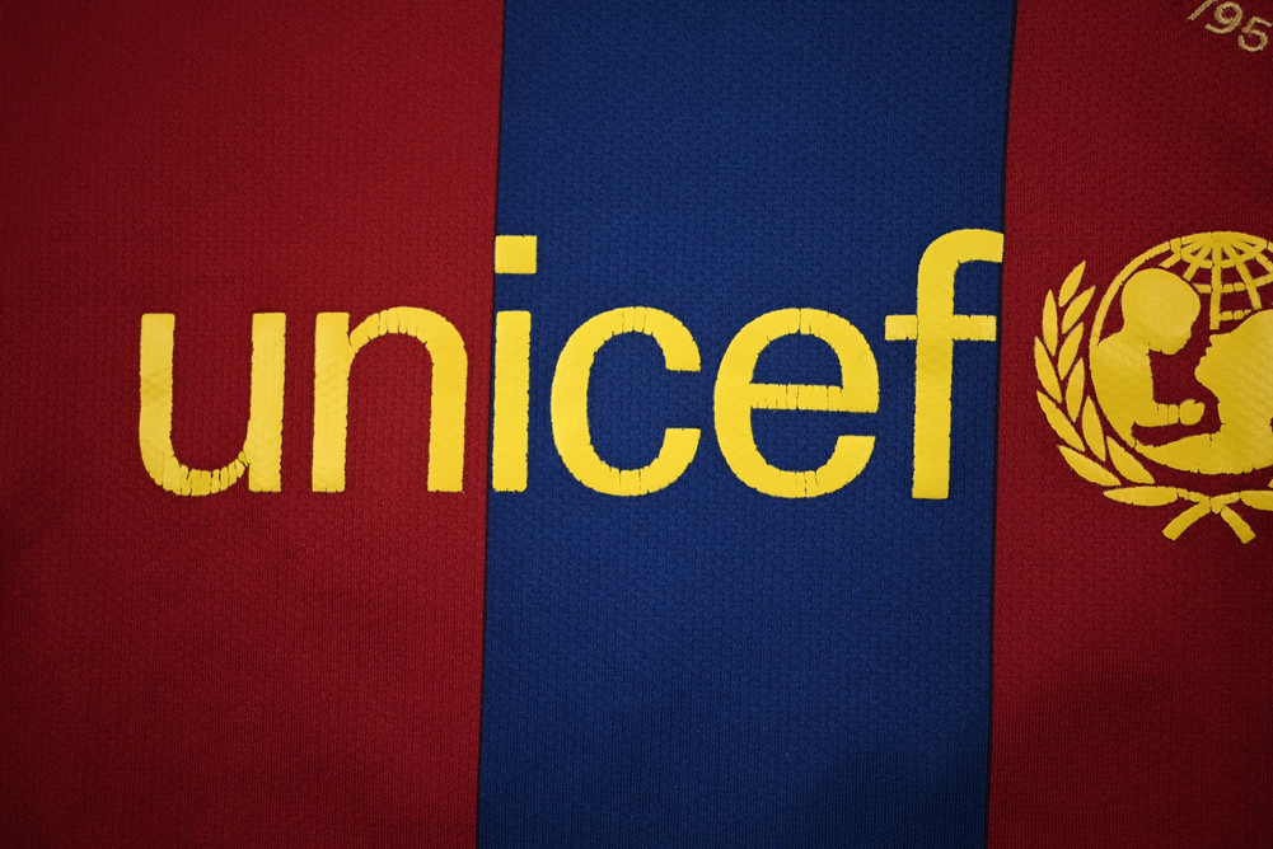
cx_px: 636
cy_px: 424
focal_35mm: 34
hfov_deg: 55.1
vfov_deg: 38.4
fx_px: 1220
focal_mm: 34.5
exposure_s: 1/125
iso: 200
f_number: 5
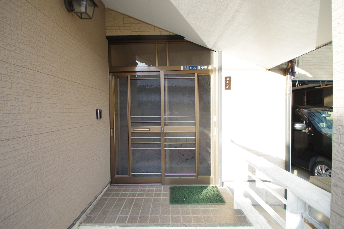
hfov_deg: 100.4
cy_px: 114
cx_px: 172
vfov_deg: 77.3
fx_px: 143
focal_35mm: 15
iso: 200
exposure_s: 1/60
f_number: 5.6
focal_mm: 10
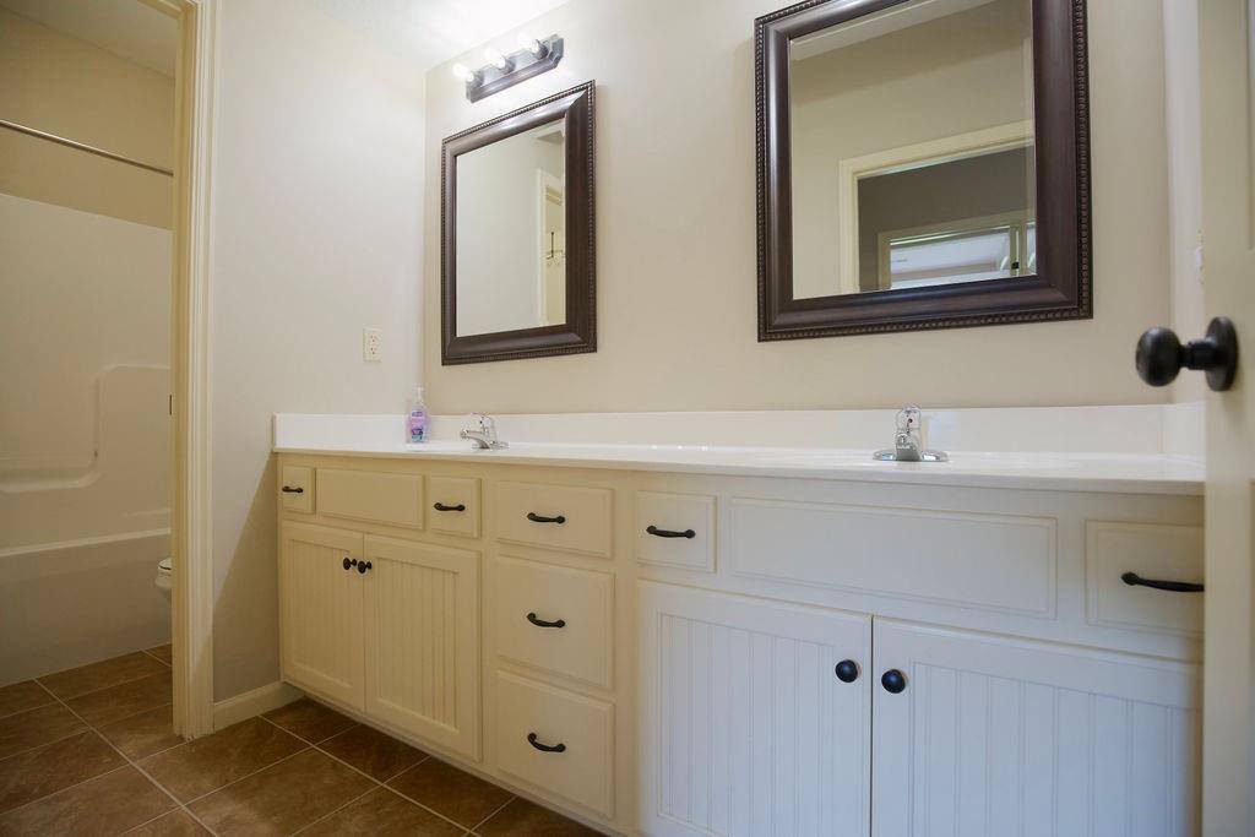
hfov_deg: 96.7
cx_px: 628
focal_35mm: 16
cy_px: 418
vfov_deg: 73.8
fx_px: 558
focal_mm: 16
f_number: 4
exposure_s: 1/160
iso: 2000
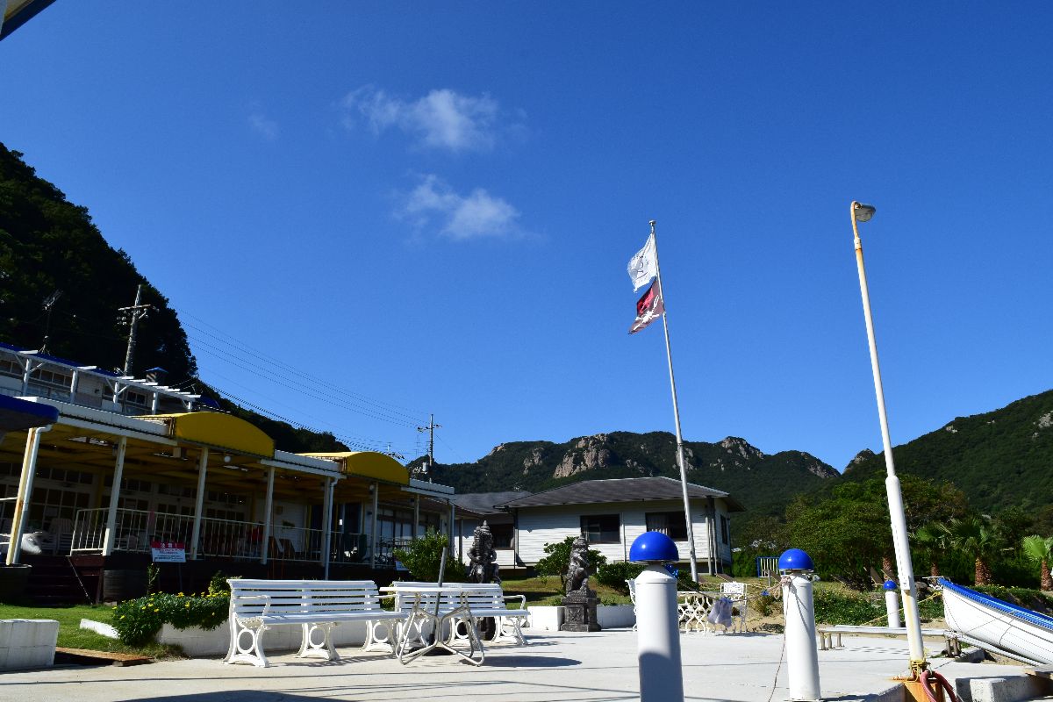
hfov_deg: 67.4
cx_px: 526
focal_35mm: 27
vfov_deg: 47.9
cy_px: 351
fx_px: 790
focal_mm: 18
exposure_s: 1/250
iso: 200
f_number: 16
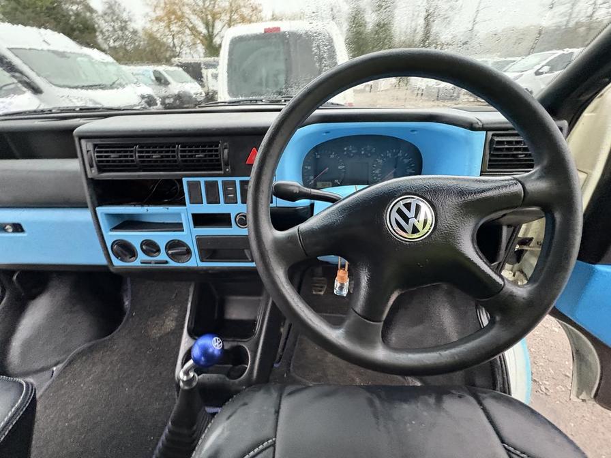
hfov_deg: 102.1
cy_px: 229
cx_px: 306
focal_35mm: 14
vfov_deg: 85.7
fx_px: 247
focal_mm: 2.22
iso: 1000
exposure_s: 1/40
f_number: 2.2
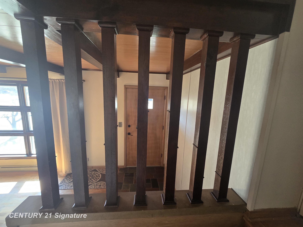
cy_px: 114
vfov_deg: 89.9
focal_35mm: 13
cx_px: 152
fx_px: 114
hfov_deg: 106.2
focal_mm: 2.2
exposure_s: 1/60
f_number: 2.2
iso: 200
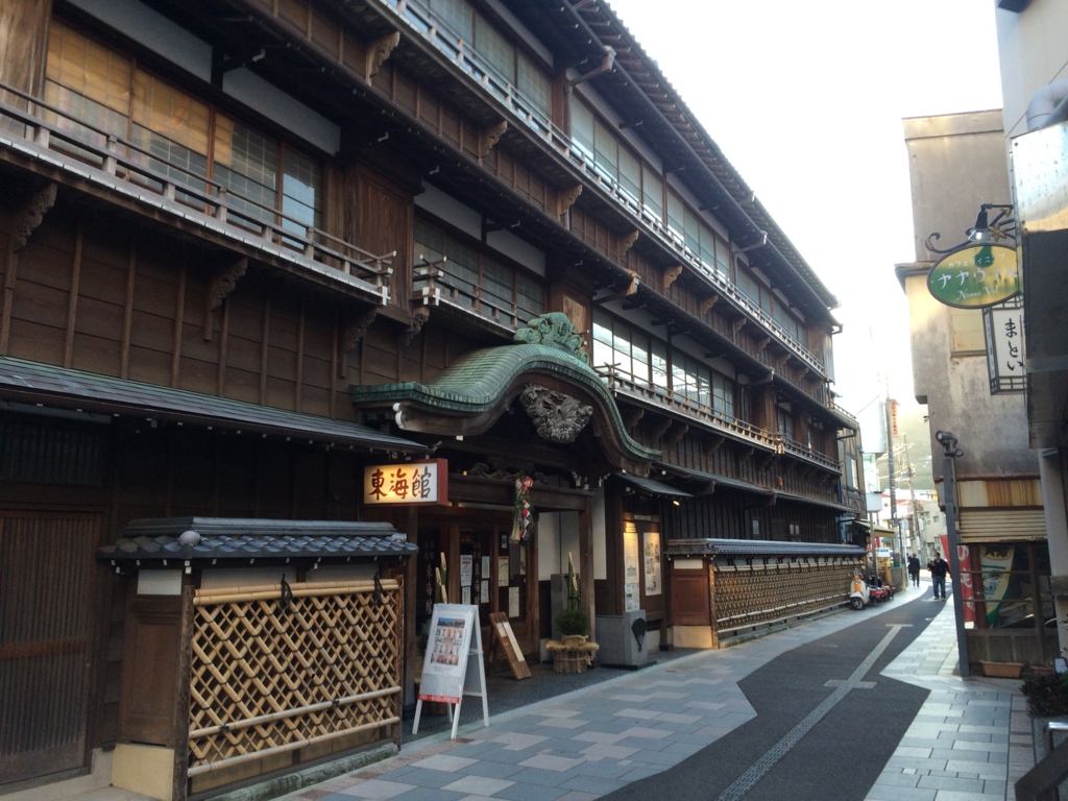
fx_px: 895
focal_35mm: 29
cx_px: 534
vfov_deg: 48.2
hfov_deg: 61.7
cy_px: 400
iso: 64
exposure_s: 1/120
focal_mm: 4.15
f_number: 2.2
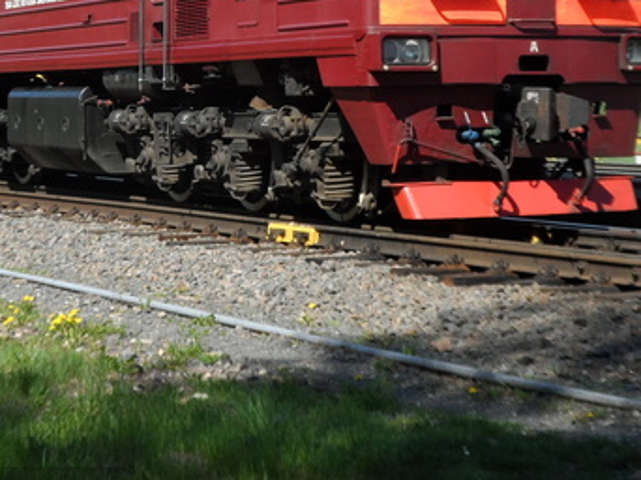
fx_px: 1887
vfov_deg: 14.3
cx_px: 214
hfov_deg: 19.2
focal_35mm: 102
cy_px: -6
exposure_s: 1/750
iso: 80
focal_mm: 8
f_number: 3.9
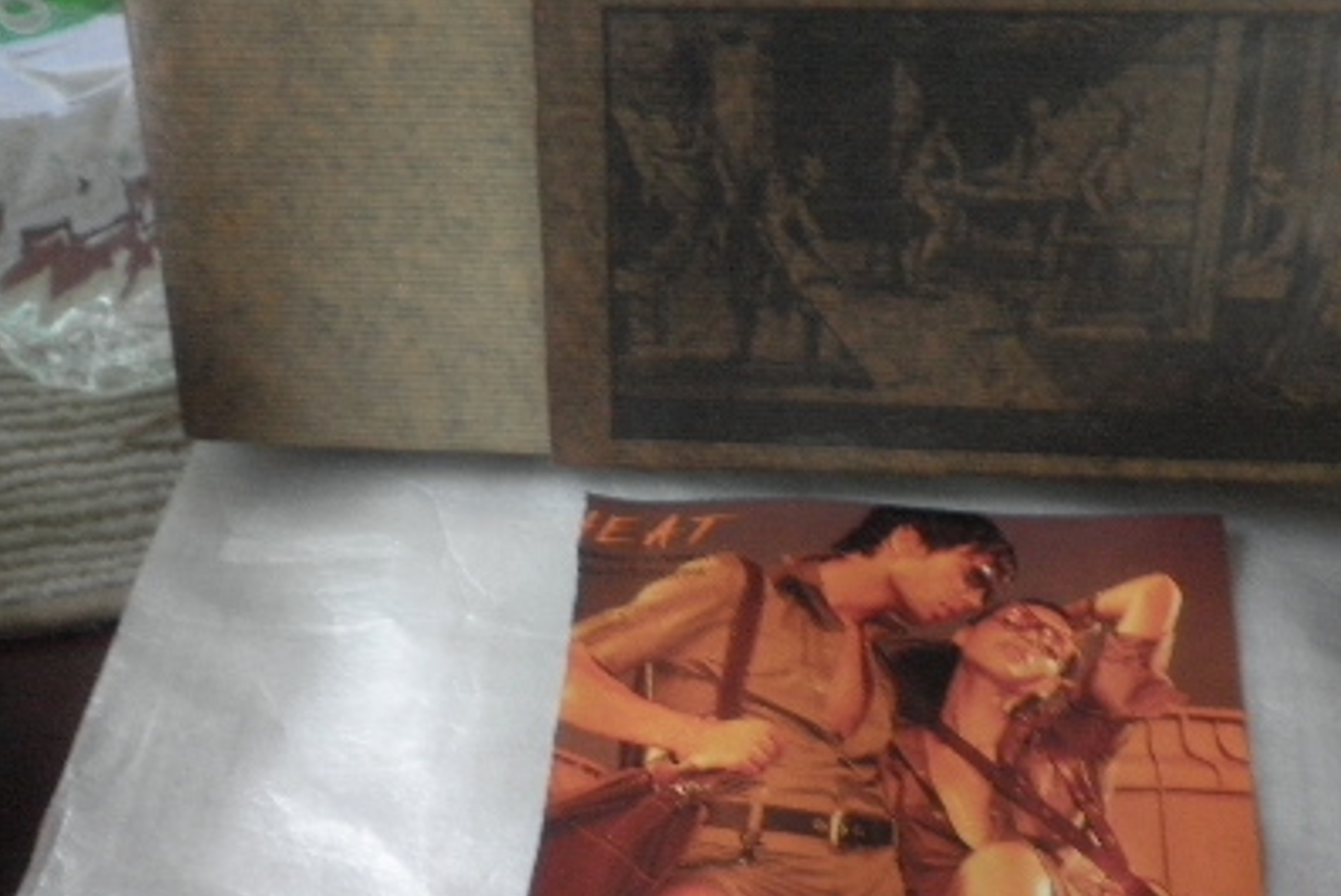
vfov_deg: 25.7
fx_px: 1938
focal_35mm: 52
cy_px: 673
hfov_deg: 38.2
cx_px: 723
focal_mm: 5.5
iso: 160
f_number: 2.8
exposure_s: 1/6
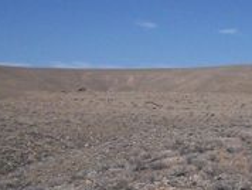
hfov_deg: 19.2
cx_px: 211
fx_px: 736
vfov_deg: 14.7
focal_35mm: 101
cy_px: 96
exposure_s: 1/1538
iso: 100
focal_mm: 5.9
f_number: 4.5
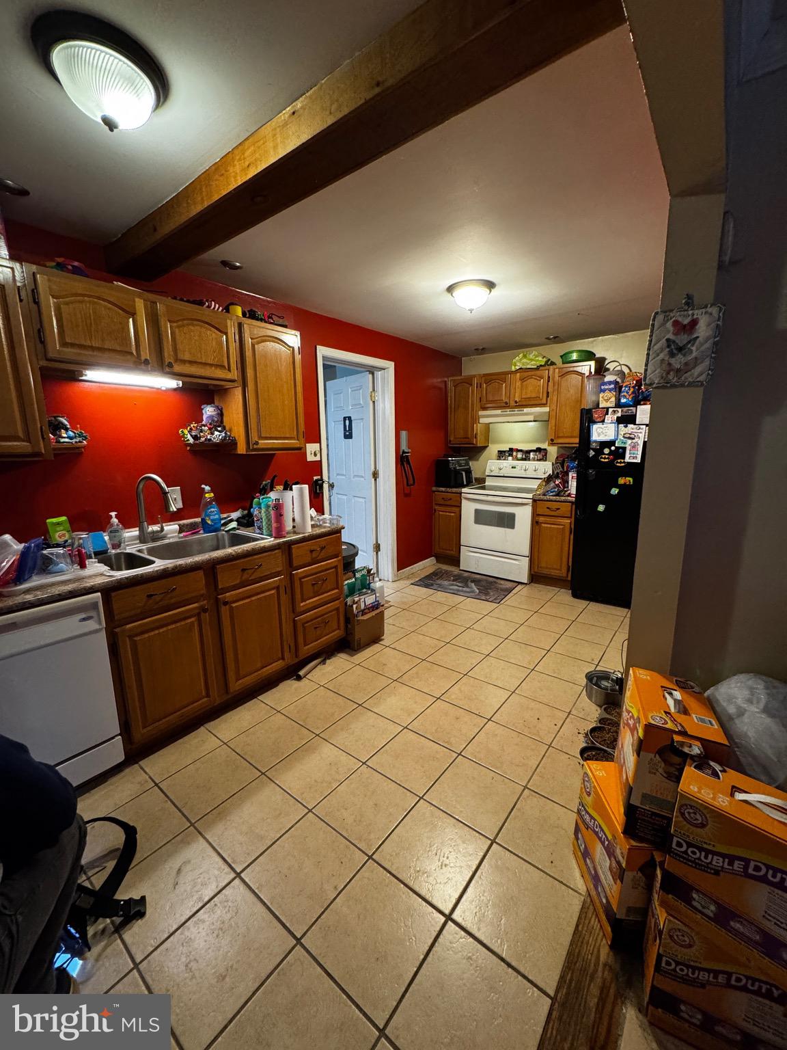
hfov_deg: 85.7
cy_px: 525
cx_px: 394
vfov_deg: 102.1
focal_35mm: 14
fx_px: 424
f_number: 2.2
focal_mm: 2.22
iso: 400
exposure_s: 1/60
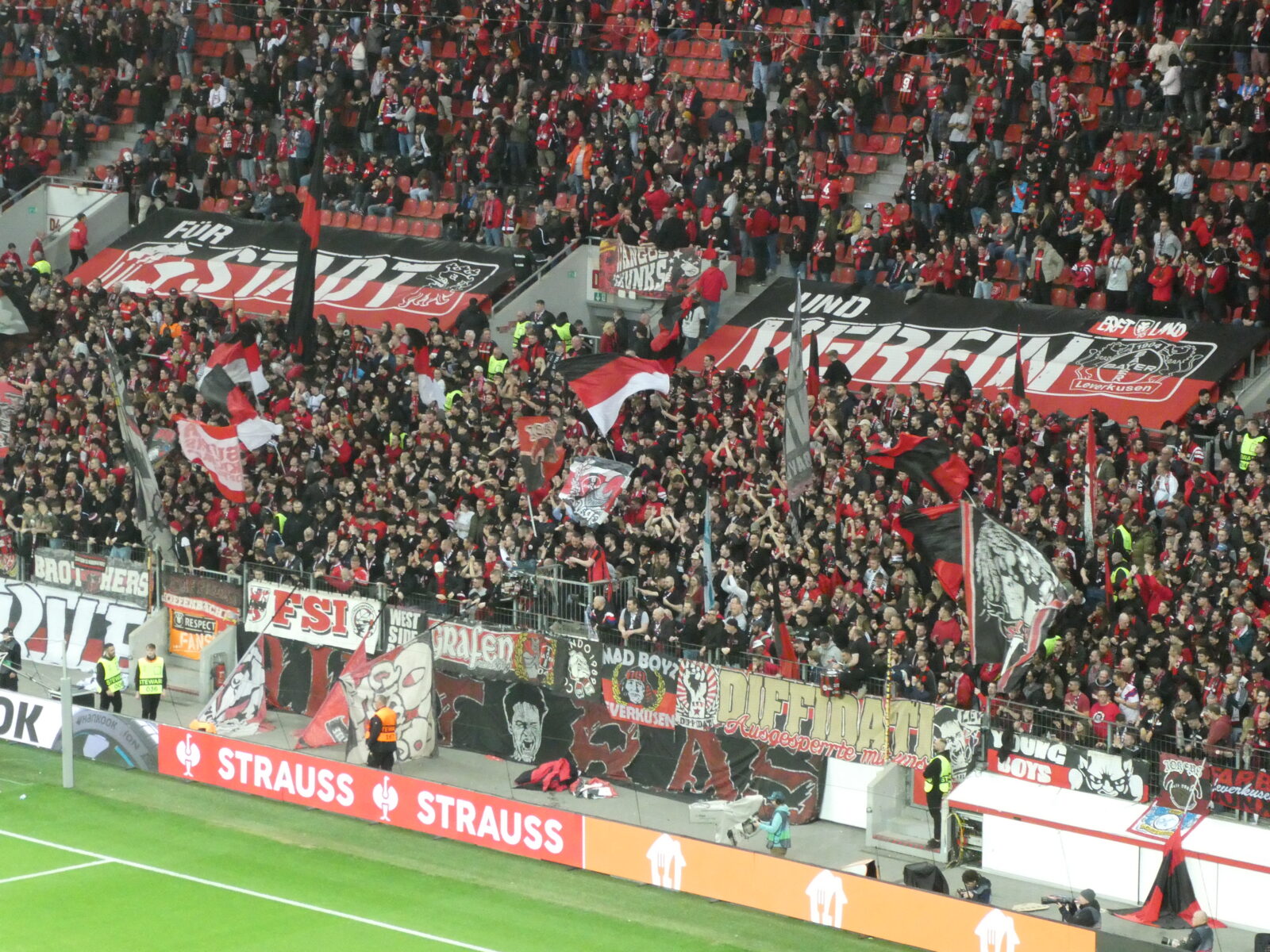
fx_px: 4549
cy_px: 476
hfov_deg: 15.9
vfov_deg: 12.0
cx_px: 635
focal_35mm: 124
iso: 1250
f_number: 5.2
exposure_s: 1/80
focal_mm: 22.3
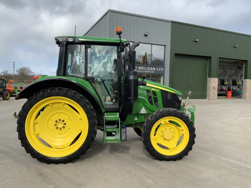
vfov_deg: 48.2
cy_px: 94
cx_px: 126
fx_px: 210
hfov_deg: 61.7
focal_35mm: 29
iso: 16
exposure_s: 1/1221
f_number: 1.8
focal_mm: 3
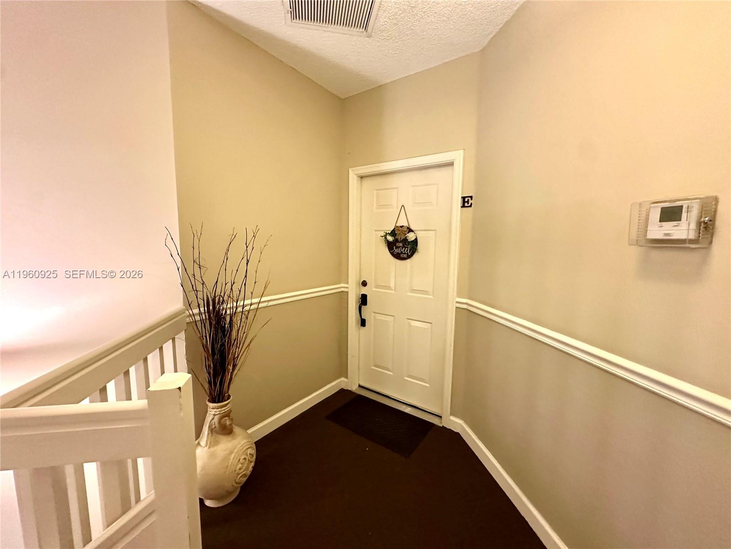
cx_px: 366
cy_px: 274
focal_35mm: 14
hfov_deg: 102.1
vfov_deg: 85.7
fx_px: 296
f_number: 2.2
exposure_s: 1/60
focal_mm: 2.22
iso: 640
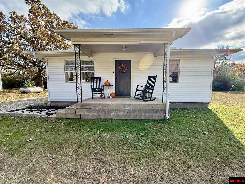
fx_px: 99
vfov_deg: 85.7
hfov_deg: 102.1
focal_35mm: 14
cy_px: 92
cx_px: 122
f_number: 2.2
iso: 50
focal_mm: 2.22
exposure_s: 1/579
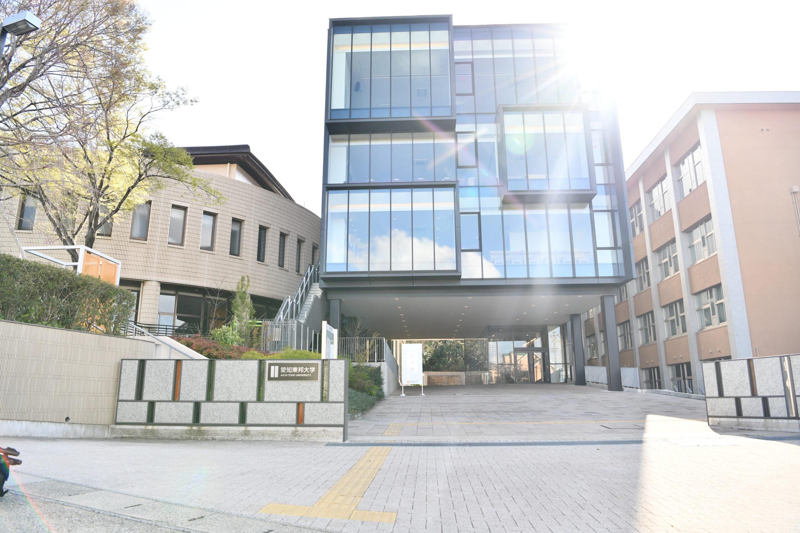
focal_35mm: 24
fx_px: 533
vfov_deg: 53.1
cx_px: 400
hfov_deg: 73.7
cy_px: 266
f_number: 5
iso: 800
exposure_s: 1/320
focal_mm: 24
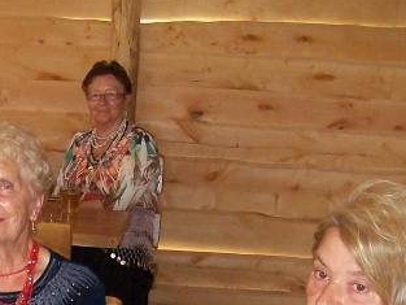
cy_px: 359
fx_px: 1009
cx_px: -32
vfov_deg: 16.5
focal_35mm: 86
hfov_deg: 21.6
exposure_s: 1/30
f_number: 2.7
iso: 240
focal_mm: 6
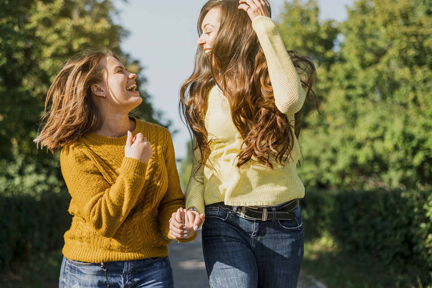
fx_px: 696
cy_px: 149
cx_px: 190
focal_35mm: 58
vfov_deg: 23.4
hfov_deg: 34.5
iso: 100
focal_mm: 50
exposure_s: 1/2500
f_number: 2.2
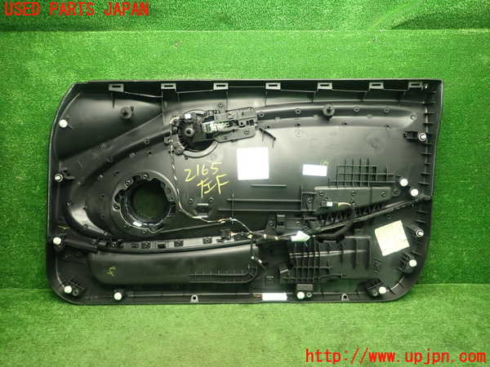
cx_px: 245
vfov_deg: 54.9
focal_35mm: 25
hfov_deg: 69.4
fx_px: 354
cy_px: 184
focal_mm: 4.5
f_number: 2
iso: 250
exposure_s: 1/30
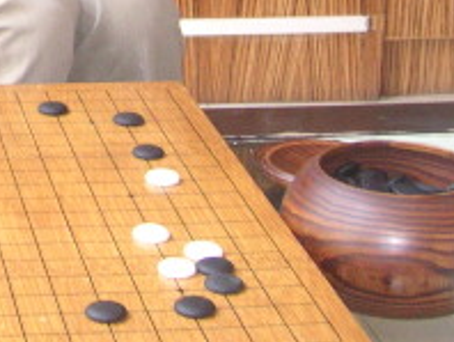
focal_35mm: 125
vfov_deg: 11.3
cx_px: -128
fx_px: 1641
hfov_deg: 15.1
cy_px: -219
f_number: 2.8
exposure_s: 1/45
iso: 160
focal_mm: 6.1
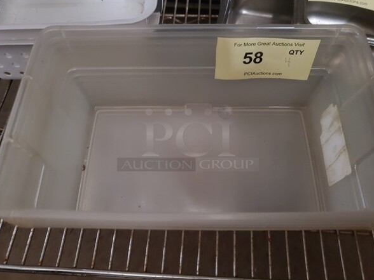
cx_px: 188
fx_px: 292
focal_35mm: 27
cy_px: 138
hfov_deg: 65.3
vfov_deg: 51.4
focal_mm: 4.3
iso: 640
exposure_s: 1/17
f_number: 1.5
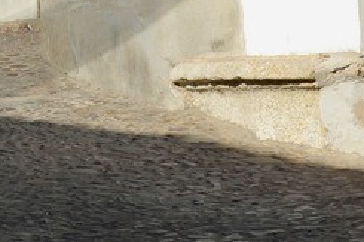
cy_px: -490
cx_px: -196
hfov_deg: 8.1
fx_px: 2506
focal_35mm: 248
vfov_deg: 5.2
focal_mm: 38
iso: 100
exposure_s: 1/320
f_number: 7.1
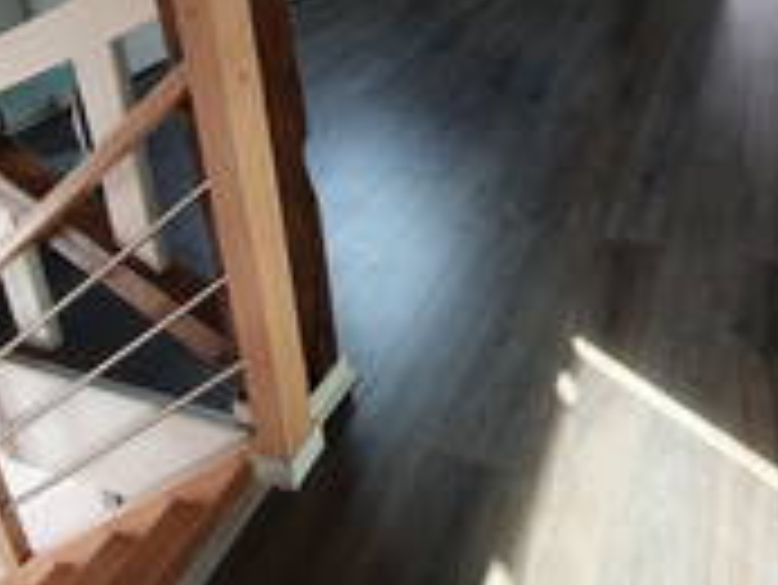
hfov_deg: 60.5
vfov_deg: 43.1
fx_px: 607
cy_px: -18
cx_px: 612
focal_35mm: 27
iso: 200
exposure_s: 1/50
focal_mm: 1.8
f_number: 2.2
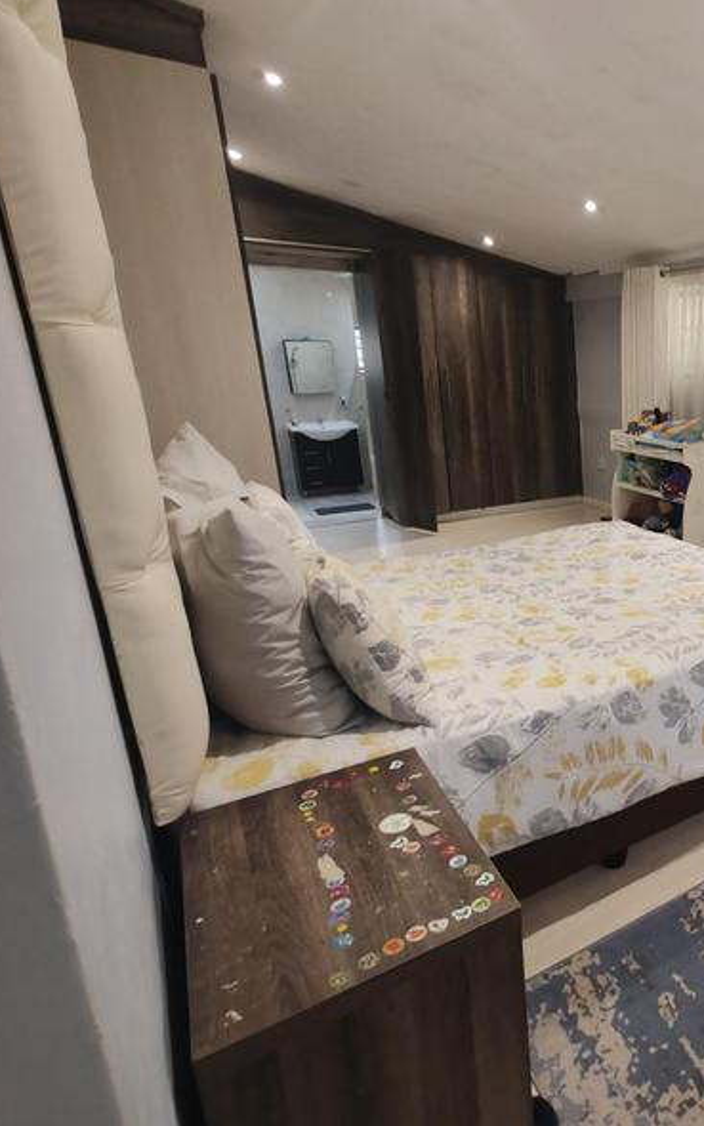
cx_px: 689
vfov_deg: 77.1
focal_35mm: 23
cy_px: 557
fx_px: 706
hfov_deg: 45.5
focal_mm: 1.96
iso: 200
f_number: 2.2
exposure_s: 1/33
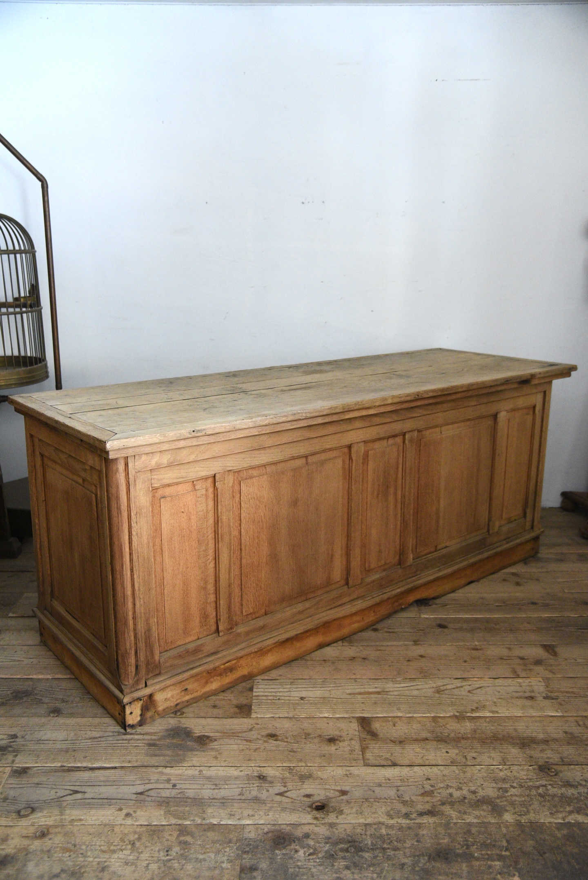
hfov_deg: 43.6
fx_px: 734
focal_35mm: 30
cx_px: 294
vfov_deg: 61.9
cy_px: 440
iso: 4500
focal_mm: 30
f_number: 4
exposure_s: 1/30
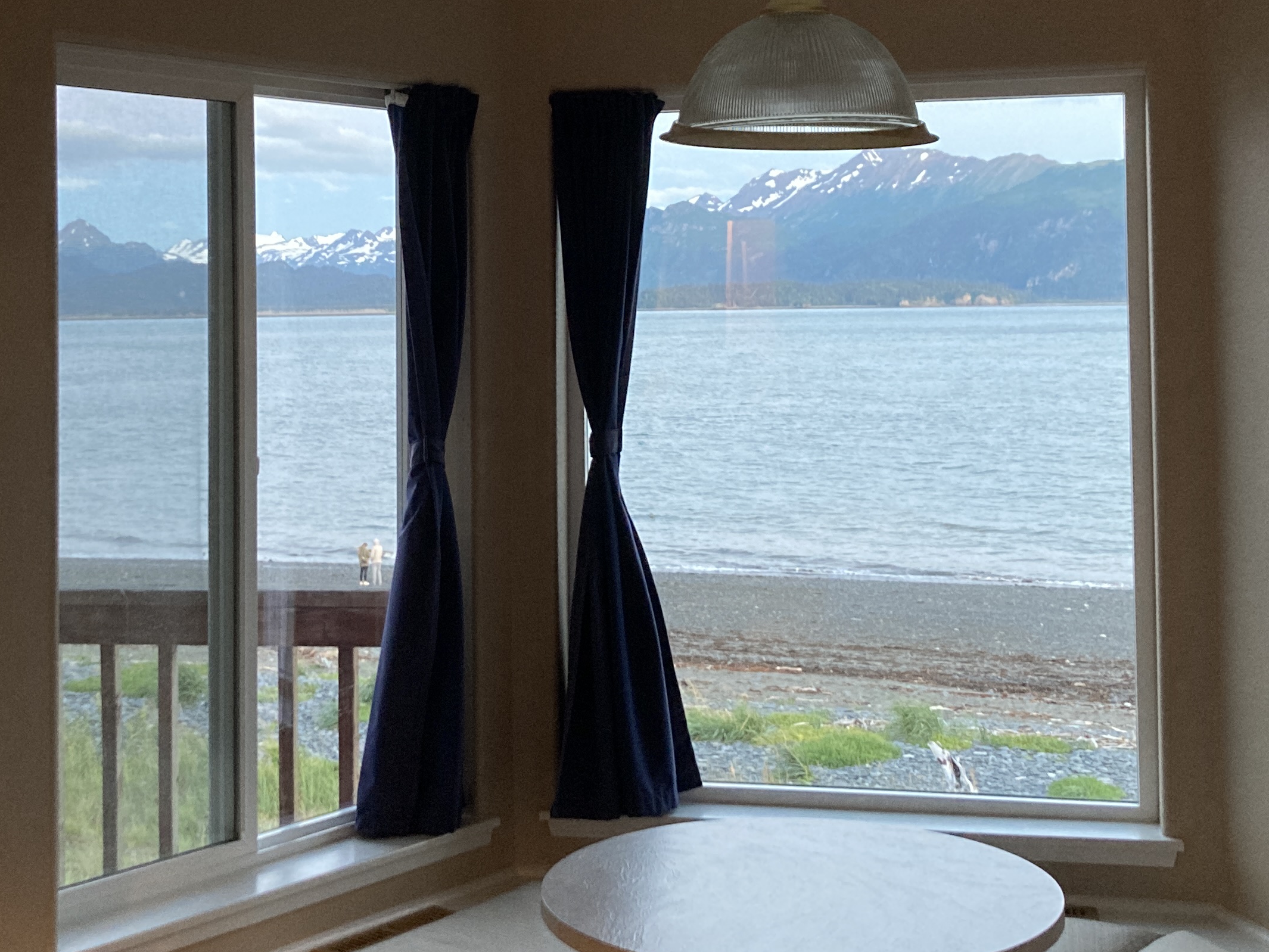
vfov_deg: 27.3
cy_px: 276
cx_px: 527
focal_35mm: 53
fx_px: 1943
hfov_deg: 36.1
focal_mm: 3.99
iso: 400
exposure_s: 1/31
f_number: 1.8
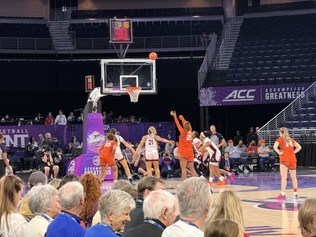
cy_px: 118
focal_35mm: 120
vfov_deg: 12.3
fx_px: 1095
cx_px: 158
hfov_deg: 16.4
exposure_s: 1/120
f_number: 2.8
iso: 200
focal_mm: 15.66
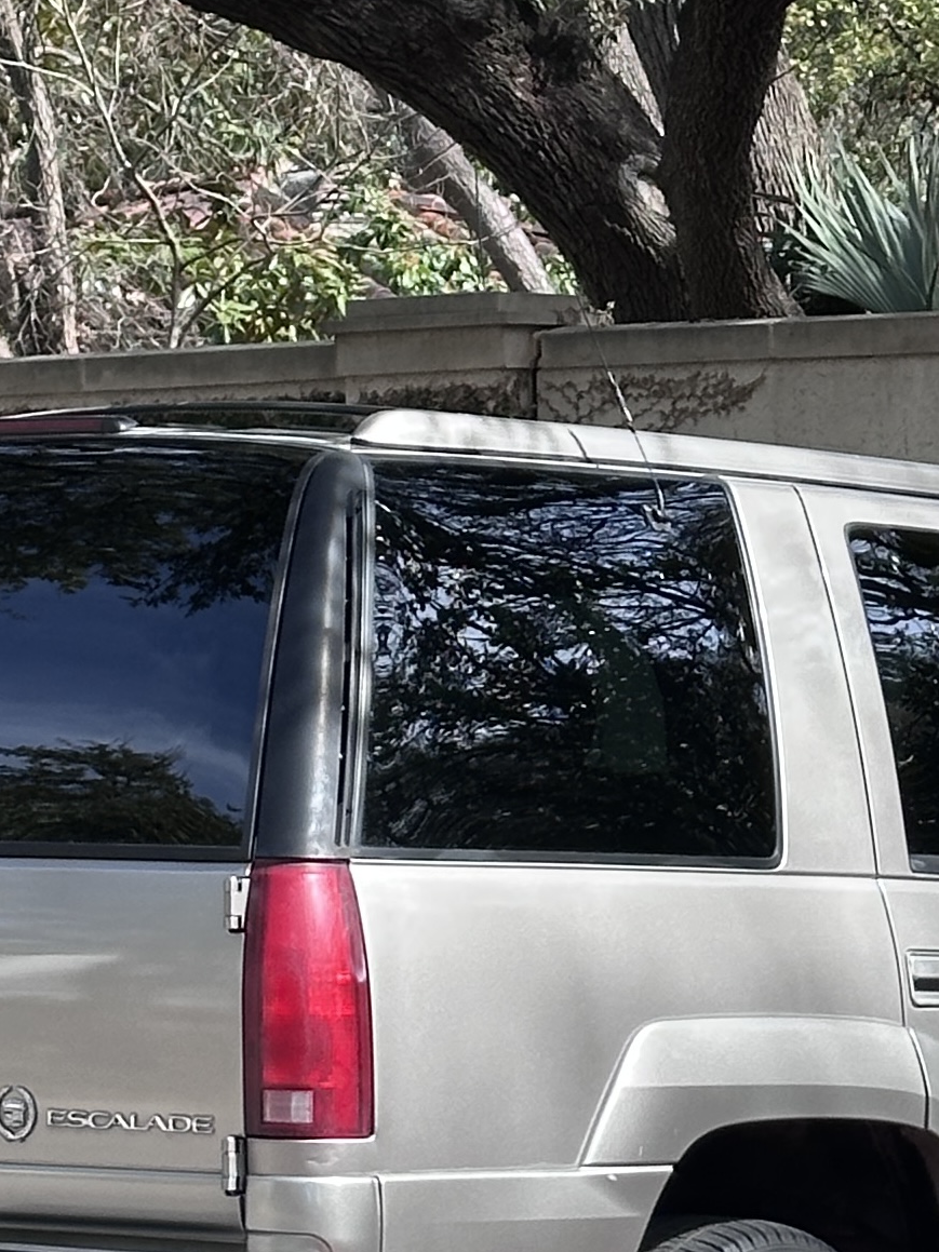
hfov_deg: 10.2
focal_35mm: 145
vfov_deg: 13.6
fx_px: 5245
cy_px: 401
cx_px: 605
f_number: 1.78
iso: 64
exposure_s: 1/756
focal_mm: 6.86
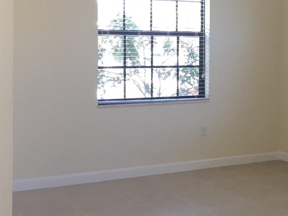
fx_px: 574
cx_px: 276
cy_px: 62
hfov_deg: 26.9
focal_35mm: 69
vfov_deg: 21.2
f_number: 2.2
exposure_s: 1/30
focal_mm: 4.15
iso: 40
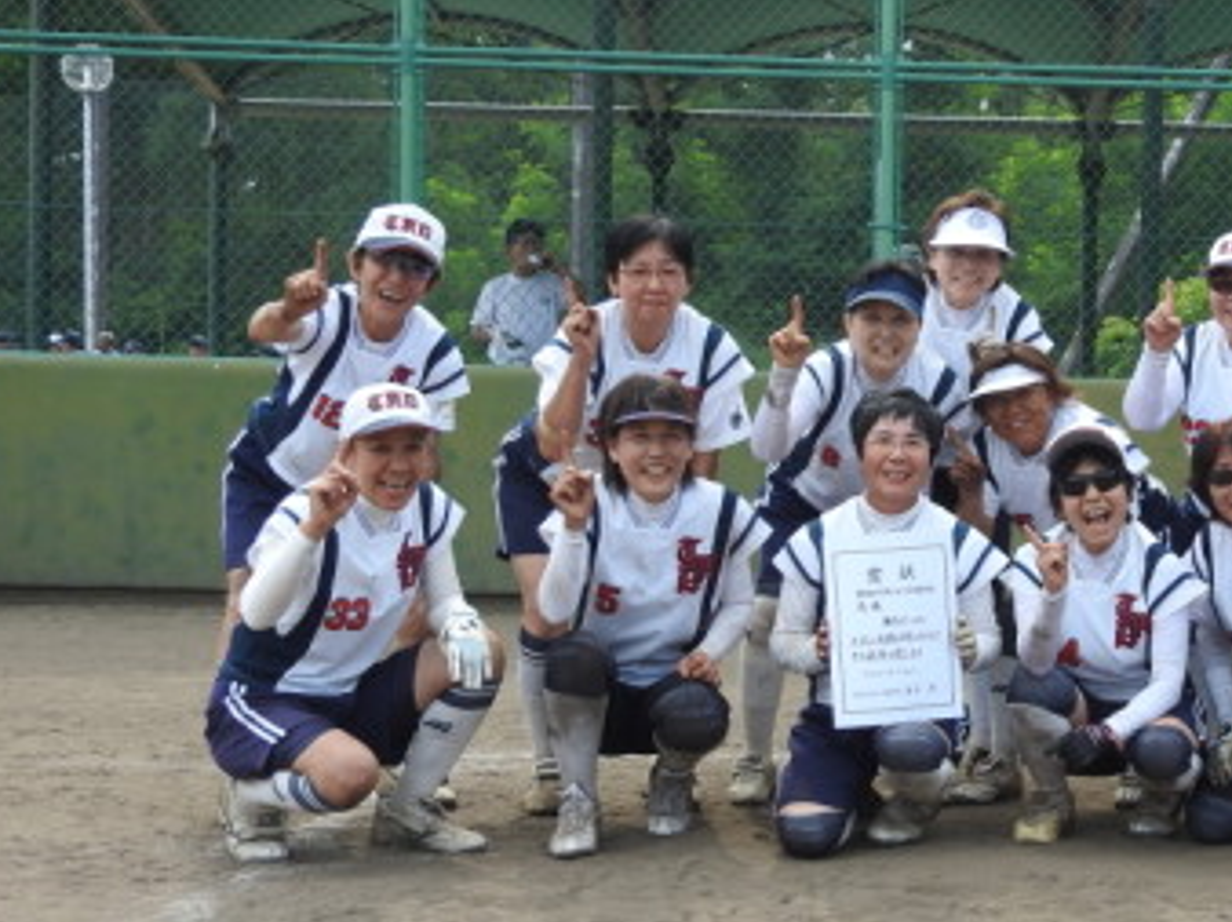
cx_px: 1042
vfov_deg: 18.4
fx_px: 2845
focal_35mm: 80
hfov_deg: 23.9
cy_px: 517
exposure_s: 1/400
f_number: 4
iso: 100
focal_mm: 8.1
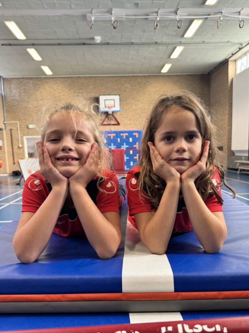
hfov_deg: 46.8
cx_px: 130
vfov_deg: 59.6
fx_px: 288
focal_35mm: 30
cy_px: 194
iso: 125
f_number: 1.78
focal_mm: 6.76
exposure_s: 1/50
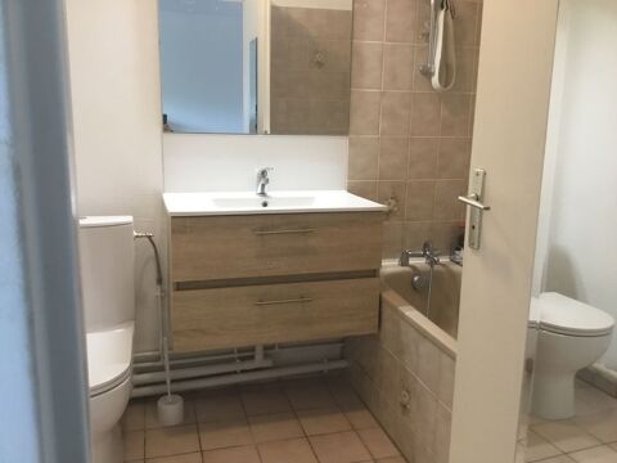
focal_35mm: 31
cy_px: 232
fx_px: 553
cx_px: 308
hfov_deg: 58.4
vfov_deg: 45.4
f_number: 2.4
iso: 160
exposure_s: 1/33
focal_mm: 3.3
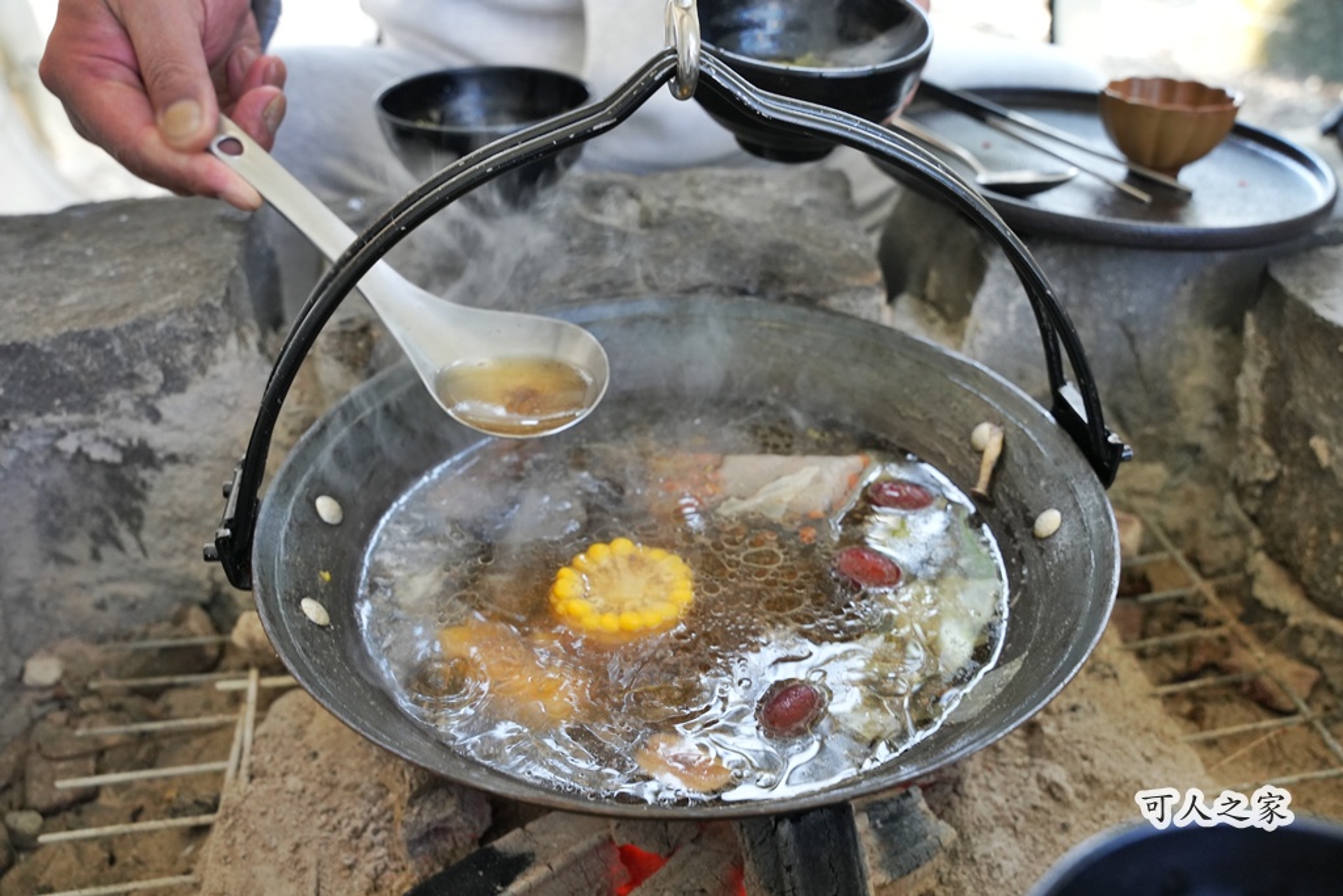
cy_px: 448
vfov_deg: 42.3
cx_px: 672
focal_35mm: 31
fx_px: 1157
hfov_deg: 60.3
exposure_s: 1/160
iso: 2000
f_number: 5.6
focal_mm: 31
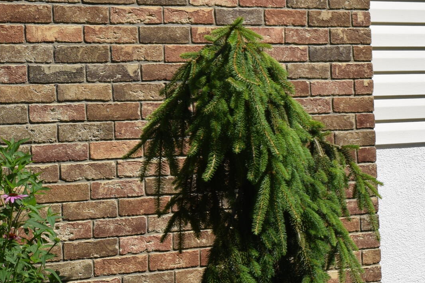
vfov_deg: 13.6
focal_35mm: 101
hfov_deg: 18.7
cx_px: 559
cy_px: 167
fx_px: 1192
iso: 200
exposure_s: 1/400
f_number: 10
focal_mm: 24
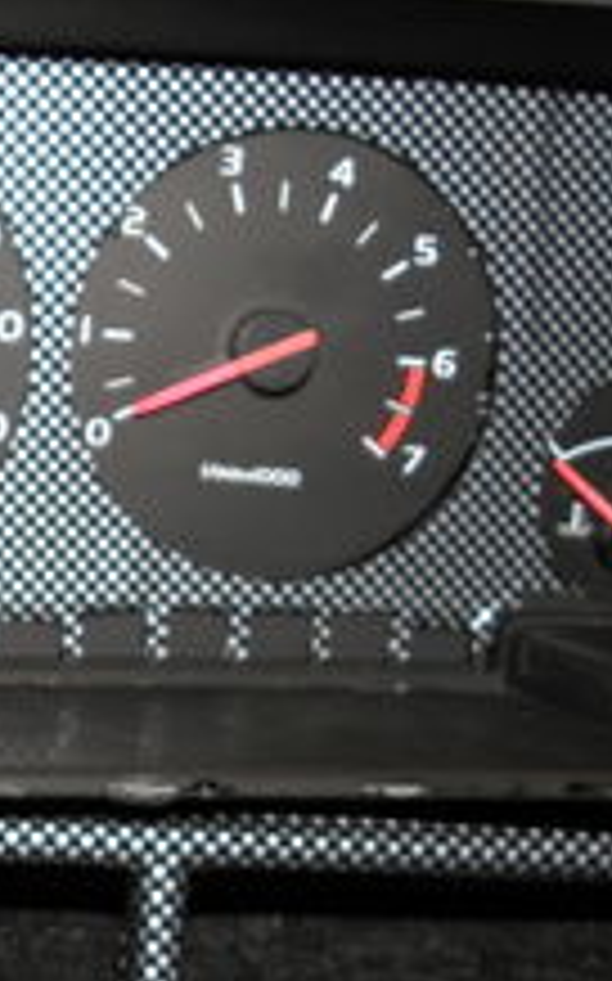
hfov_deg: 15.1
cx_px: -270
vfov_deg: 24.9
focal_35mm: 81
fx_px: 2164
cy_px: 855
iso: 100
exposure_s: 1/30
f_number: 2.8
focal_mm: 4.6
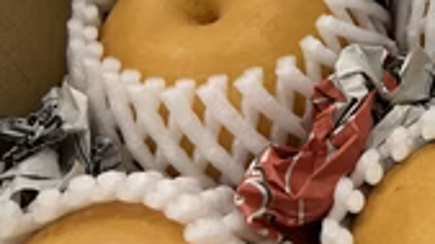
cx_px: 507
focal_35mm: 67
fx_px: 773
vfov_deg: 17.9
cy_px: 67
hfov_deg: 27.9
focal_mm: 5.7
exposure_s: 1/121
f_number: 1.5
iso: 125
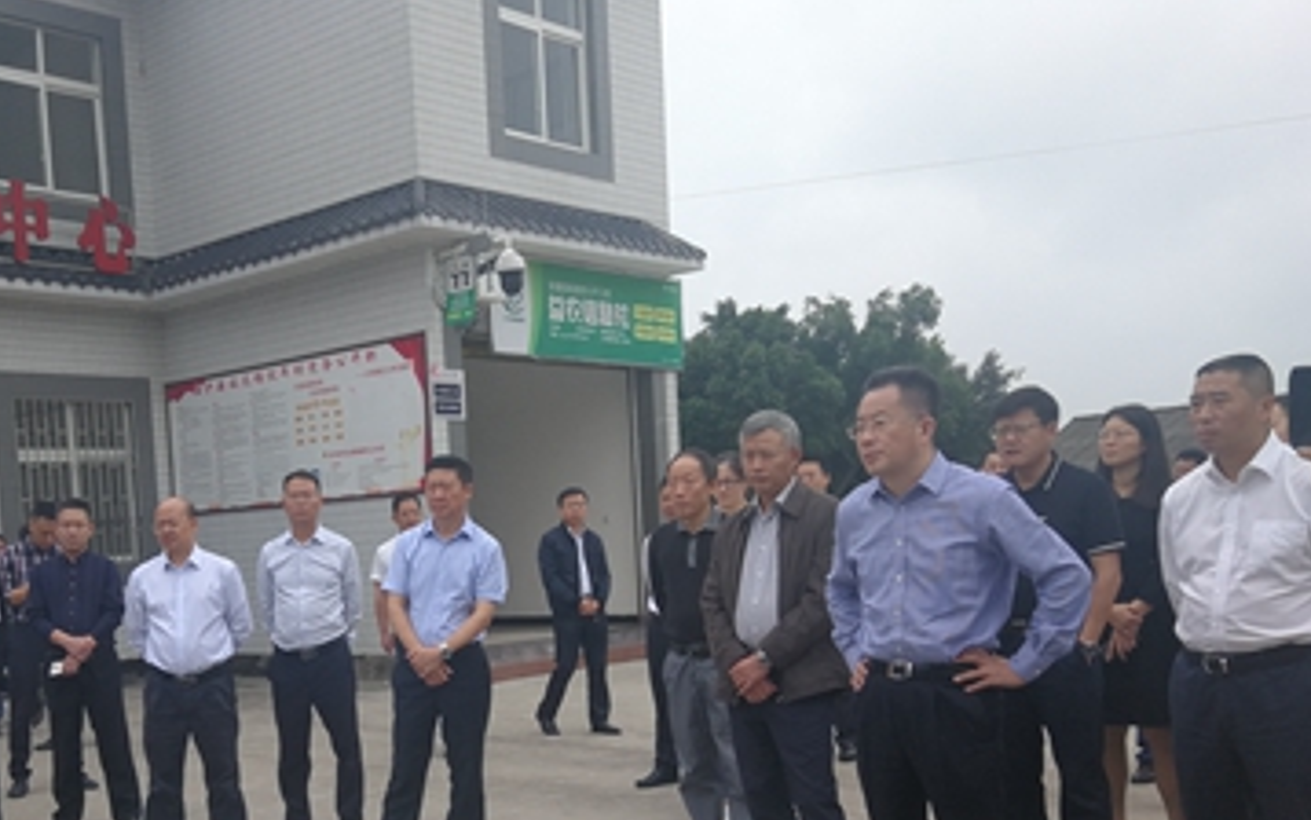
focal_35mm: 40
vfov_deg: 31.2
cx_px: 417
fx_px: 1430
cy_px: 661
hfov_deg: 48.3
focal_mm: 3.95
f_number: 2.2
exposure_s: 1/298
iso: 50
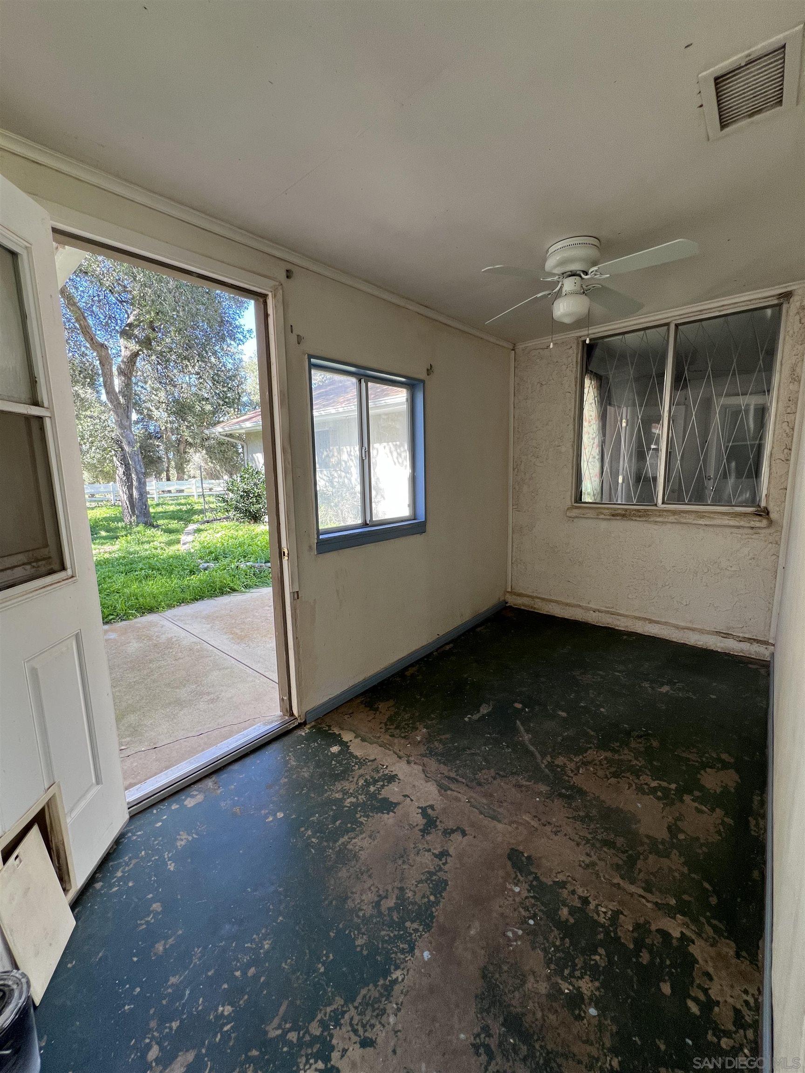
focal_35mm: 13
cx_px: 402
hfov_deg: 89.9
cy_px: 536
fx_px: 403
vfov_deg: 106.2
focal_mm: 1.57
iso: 100
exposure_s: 1/99
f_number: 1.8
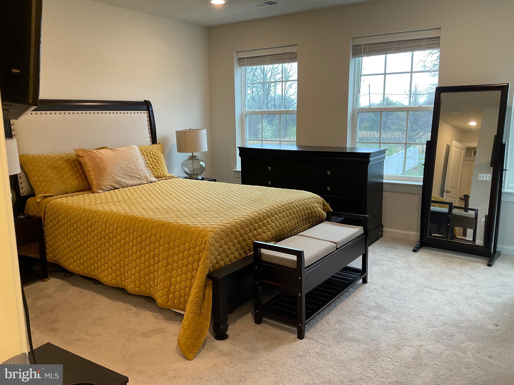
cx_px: 257
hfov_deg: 61.7
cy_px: 192
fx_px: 431
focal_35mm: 29
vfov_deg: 48.2
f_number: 1.8
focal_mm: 3
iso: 50
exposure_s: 1/60
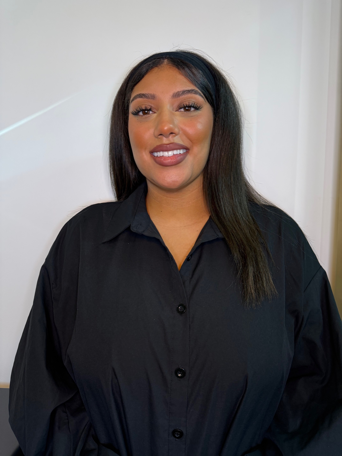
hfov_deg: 56.8
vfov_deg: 71.6
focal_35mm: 24
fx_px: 316
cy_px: 228
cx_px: 171
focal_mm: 6.76
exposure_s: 1/100
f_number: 1.78
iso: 200
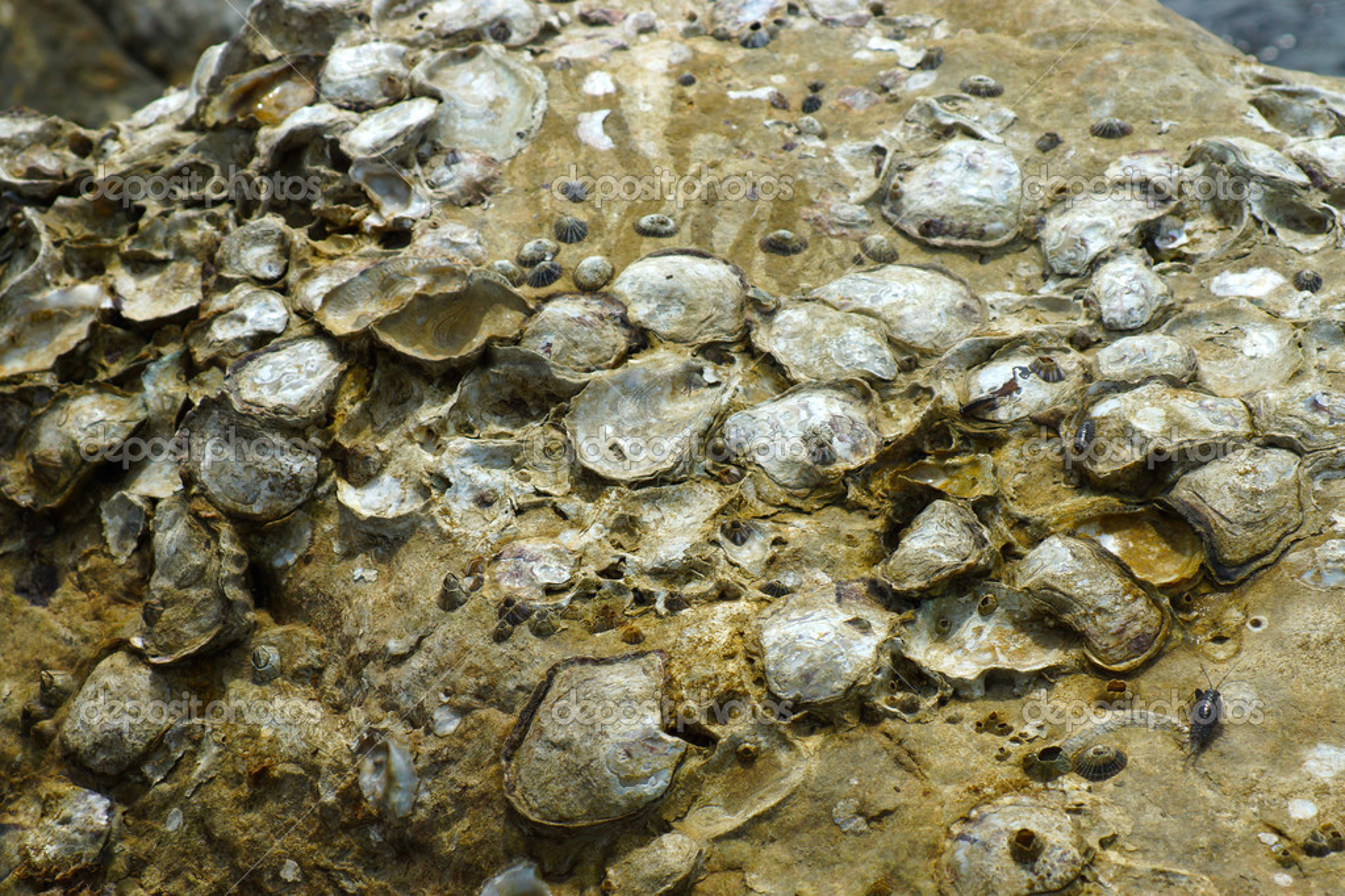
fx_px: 7845
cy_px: 448
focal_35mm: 210
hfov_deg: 9.8
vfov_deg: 6.5
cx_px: 672
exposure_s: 1/250
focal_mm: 140
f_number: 13
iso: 200
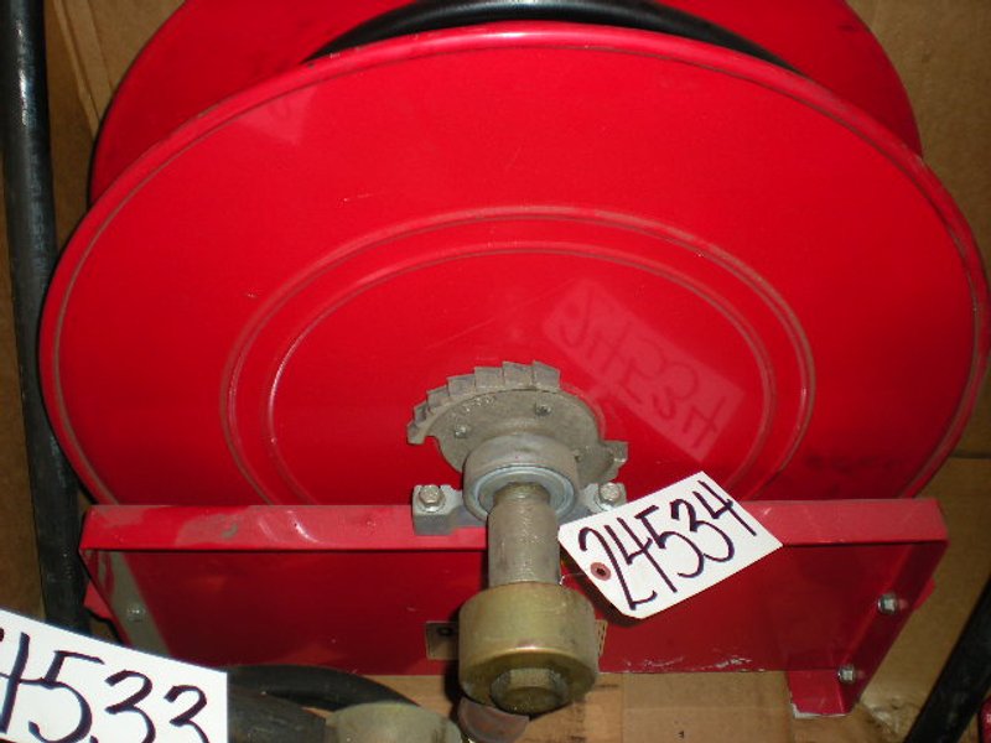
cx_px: 496
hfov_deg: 49.0
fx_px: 1088
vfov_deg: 37.7
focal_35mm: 38
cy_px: 372
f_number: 3.1
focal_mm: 6.3
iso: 64
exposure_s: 1/60
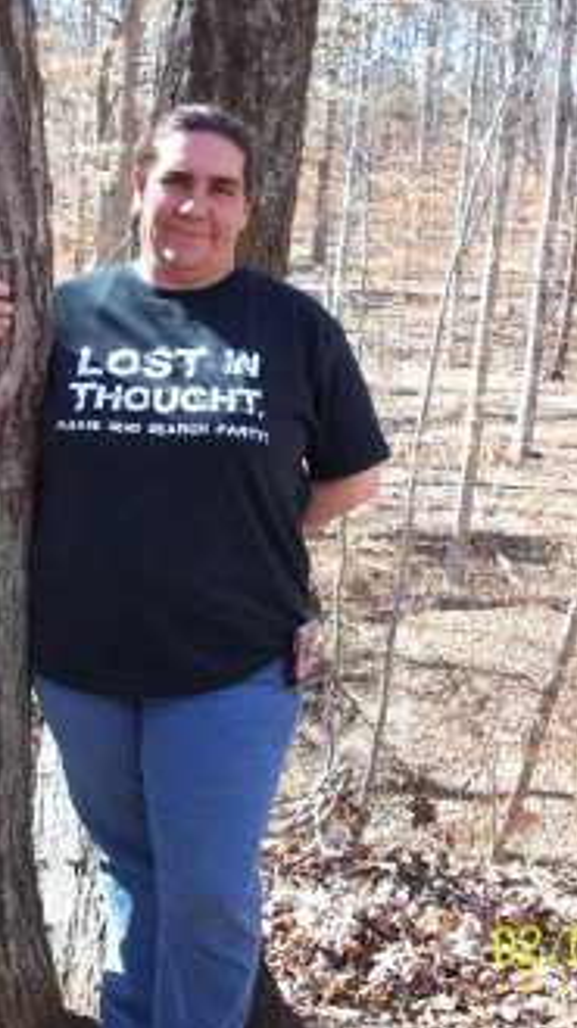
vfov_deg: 37.9
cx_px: 147
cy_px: 522
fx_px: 1500
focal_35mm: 55
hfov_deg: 21.6
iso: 200
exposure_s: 1/329
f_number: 2.8
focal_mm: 6.2
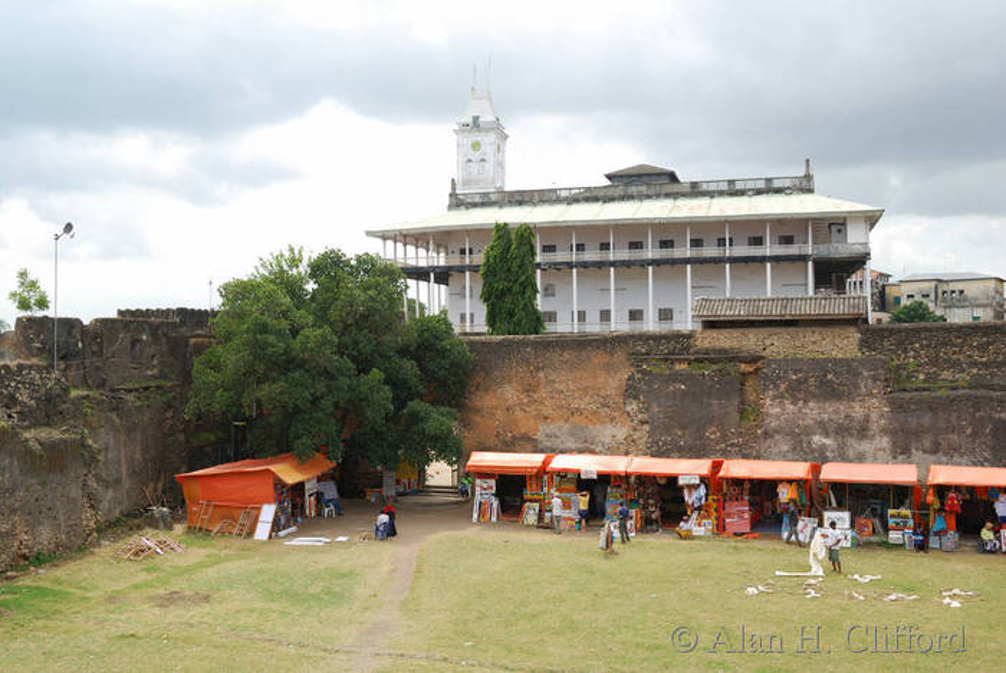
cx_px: 503
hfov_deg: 53.1
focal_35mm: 36
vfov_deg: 36.9
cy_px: 336
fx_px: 1007
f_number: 6.3
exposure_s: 1/160
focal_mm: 24
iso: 100
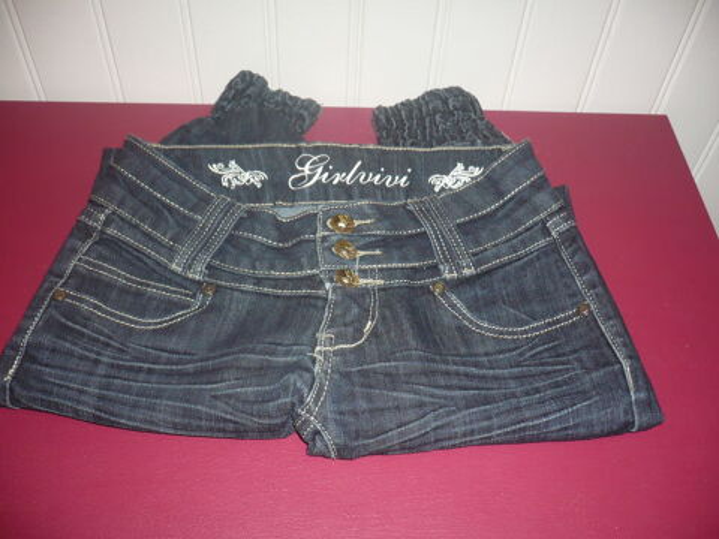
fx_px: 727
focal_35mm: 35
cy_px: 270
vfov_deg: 40.7
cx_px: 360
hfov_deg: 52.6
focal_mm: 5.8
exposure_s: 1/30
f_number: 2.8
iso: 100
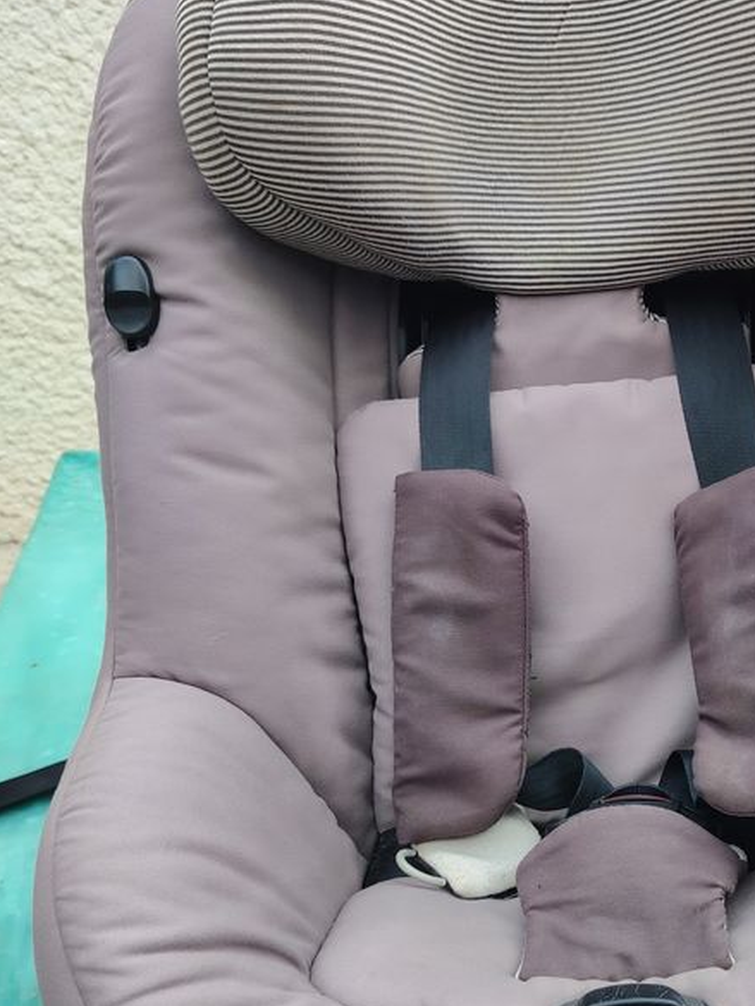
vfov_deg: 45.4
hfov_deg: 33.7
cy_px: 621
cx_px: 640
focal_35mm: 41
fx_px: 1192
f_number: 1.75
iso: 153
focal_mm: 5.25
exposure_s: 1/100
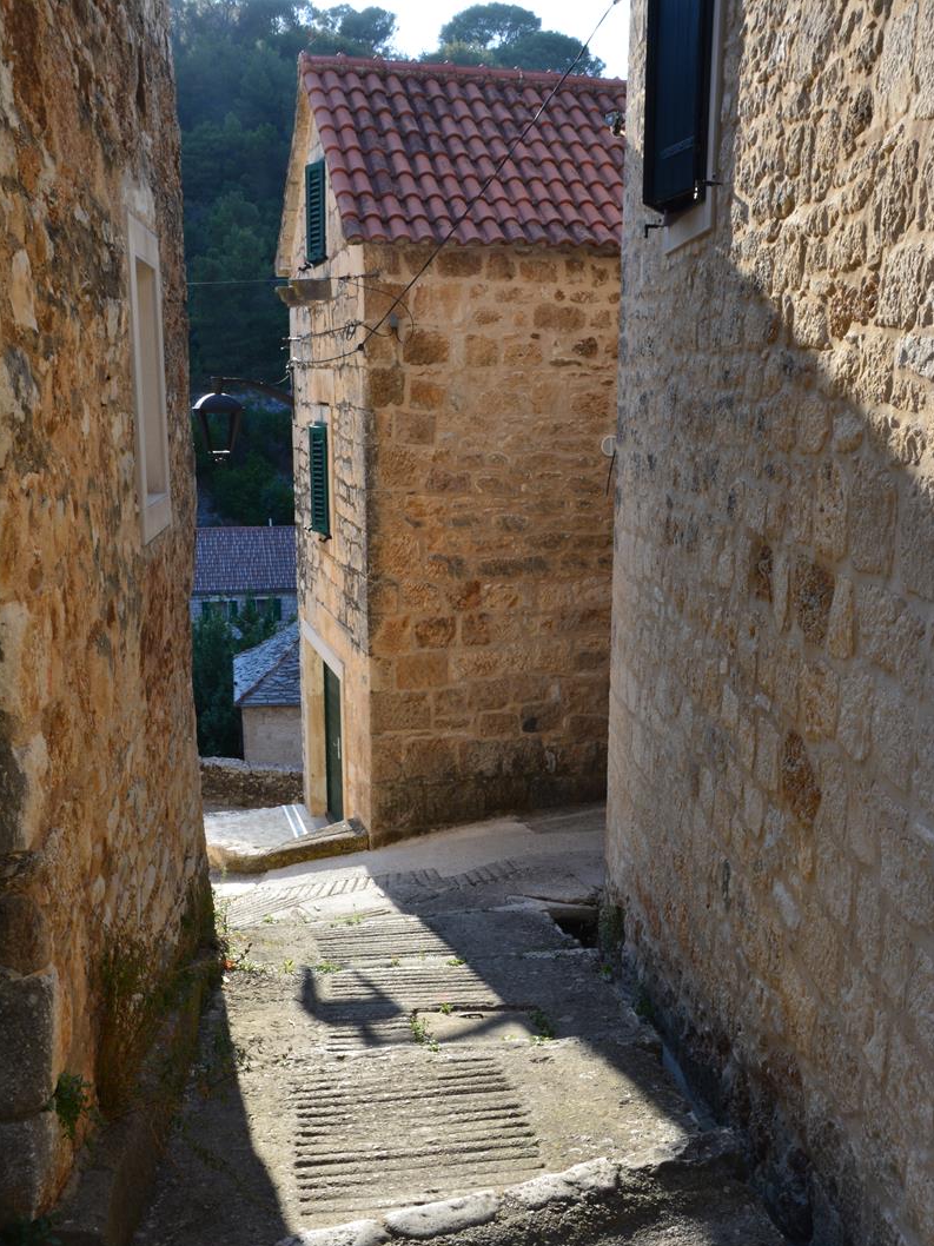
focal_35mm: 36
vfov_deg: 51.2
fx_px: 1296
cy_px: 705
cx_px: 466
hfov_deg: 39.6
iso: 200
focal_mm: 22
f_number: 16
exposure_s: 1/13
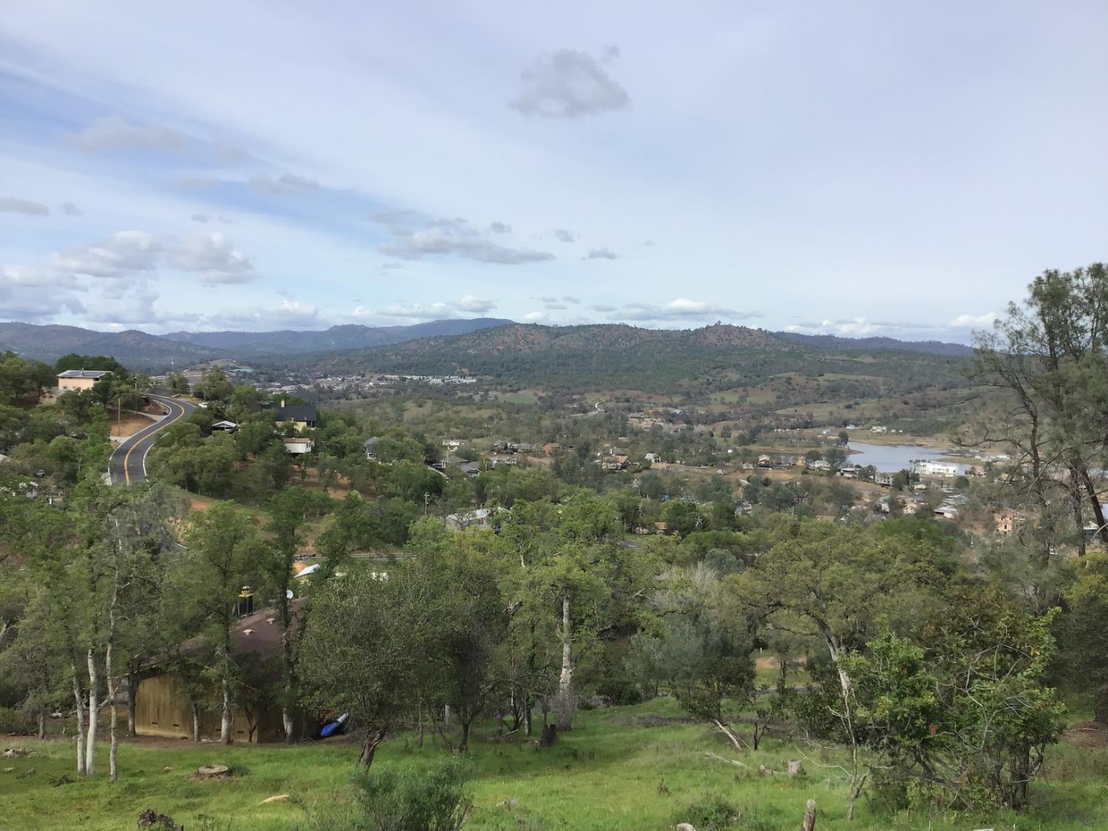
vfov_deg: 45.4
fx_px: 992
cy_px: 416
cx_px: 554
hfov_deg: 58.4
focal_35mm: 31
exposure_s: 1/1274
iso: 25
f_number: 2.4
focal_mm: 3.3
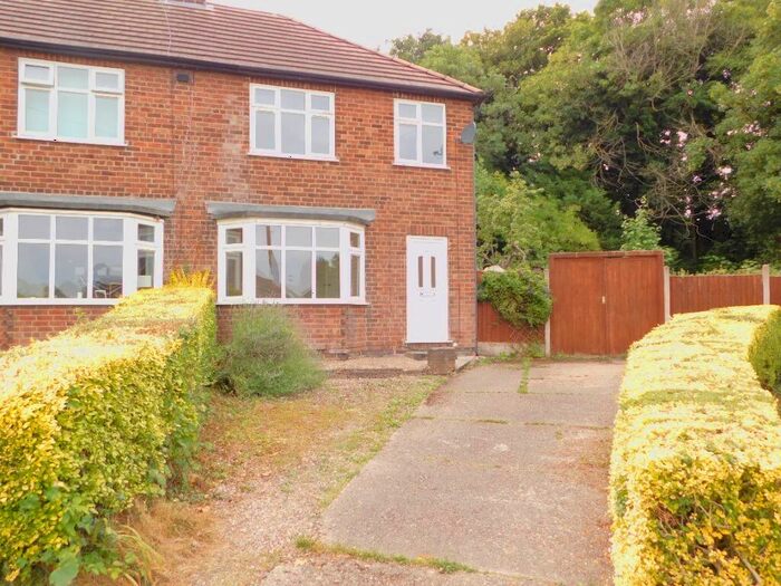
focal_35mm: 28
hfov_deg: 63.4
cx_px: 390
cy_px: 293
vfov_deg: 49.7
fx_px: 632
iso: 125
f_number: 3.2
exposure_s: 1/250
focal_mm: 4.9
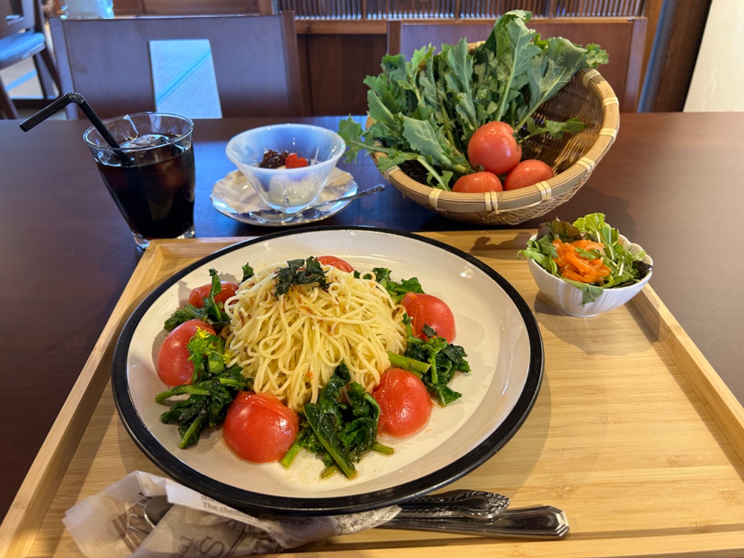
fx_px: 559
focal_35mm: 26
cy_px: 279
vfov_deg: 53.1
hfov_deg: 67.3
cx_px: 372
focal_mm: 5.7
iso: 200
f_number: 1.5
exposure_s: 1/60
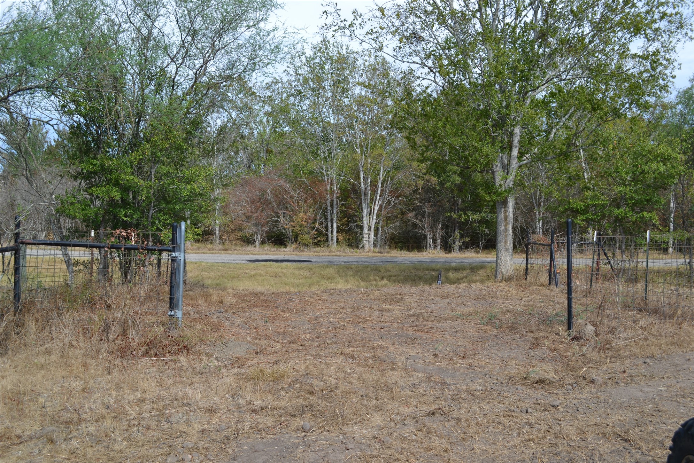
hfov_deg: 53.1
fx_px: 694
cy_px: 232
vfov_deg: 36.9
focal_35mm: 36
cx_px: 347
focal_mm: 24
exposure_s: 1/250
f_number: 8
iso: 100
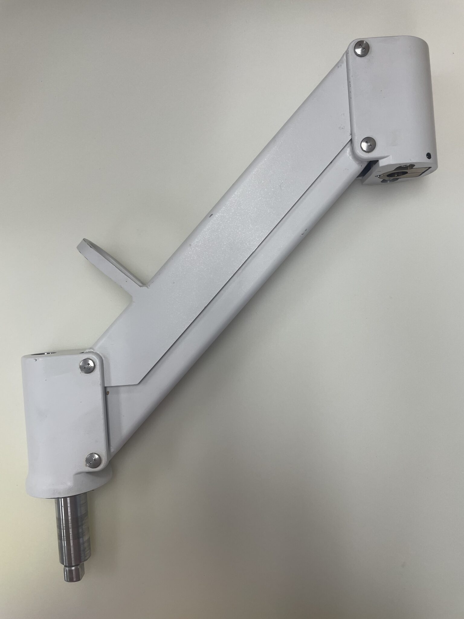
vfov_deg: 67.3
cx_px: 232
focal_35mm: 26
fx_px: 465
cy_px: 310
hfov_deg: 53.1
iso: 50
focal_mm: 4.2
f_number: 1.6
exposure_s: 1/120
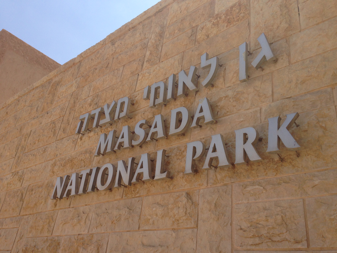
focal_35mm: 33
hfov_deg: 55.4
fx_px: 321
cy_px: 126
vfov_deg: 42.9
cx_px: 168
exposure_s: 1/1869
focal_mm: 4.13
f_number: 2.4
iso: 50
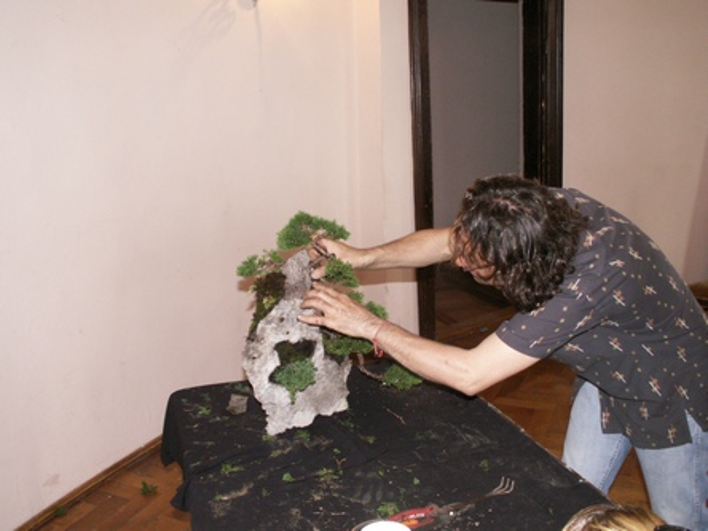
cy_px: 266
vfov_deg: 40.7
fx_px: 716
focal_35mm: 35
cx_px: 354
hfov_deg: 52.6
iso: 160
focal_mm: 5.86
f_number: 2.8
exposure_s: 1/40
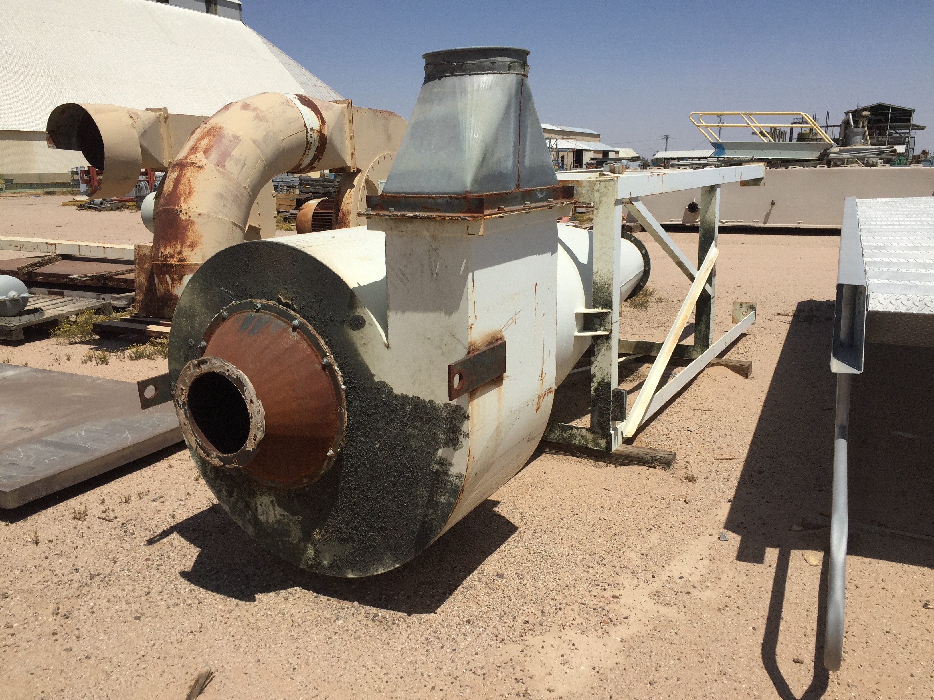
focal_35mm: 29
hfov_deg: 61.7
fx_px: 782
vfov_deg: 48.2
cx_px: 467
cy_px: 350
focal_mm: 4.15
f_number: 2.2
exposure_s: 1/4405
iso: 32
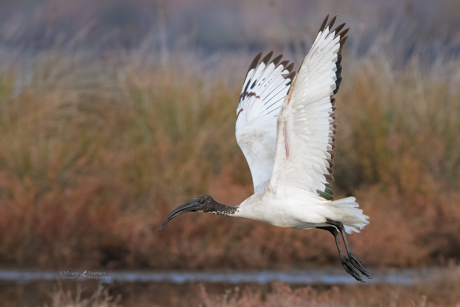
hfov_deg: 3.6
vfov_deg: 2.4
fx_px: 7264
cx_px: 230
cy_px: 154
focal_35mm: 568
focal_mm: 379
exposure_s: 1/1000
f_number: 8
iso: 3200
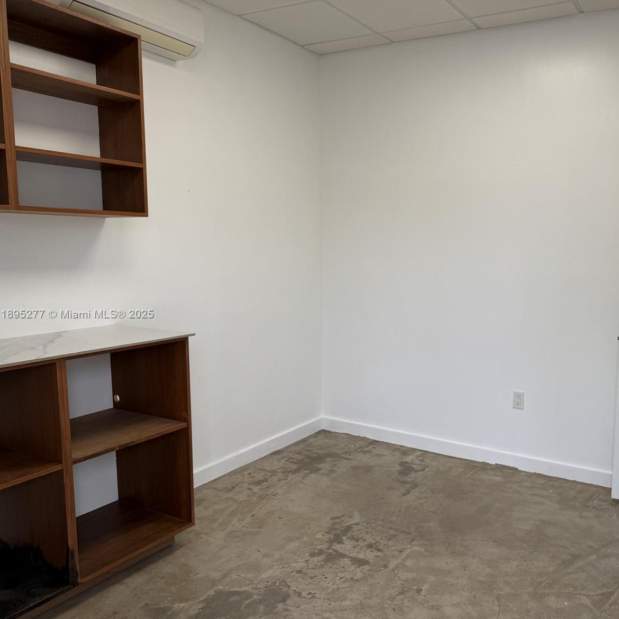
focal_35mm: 29
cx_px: 407
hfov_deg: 54.6
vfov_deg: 55.6
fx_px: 587
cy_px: 315
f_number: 1.78
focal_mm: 6.76
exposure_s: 1/189
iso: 64
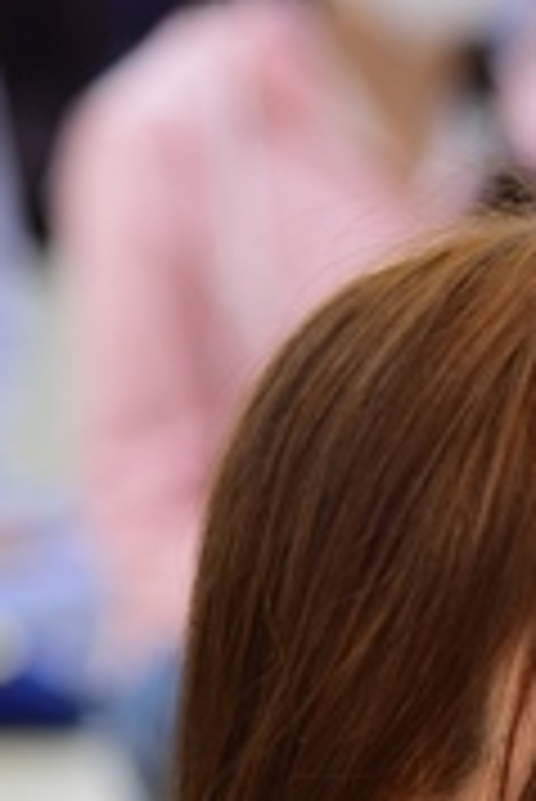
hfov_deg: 3.6
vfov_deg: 5.3
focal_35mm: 383
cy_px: 1026
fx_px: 8536
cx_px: 797
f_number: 4
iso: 1600
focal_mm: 105
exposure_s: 1/40
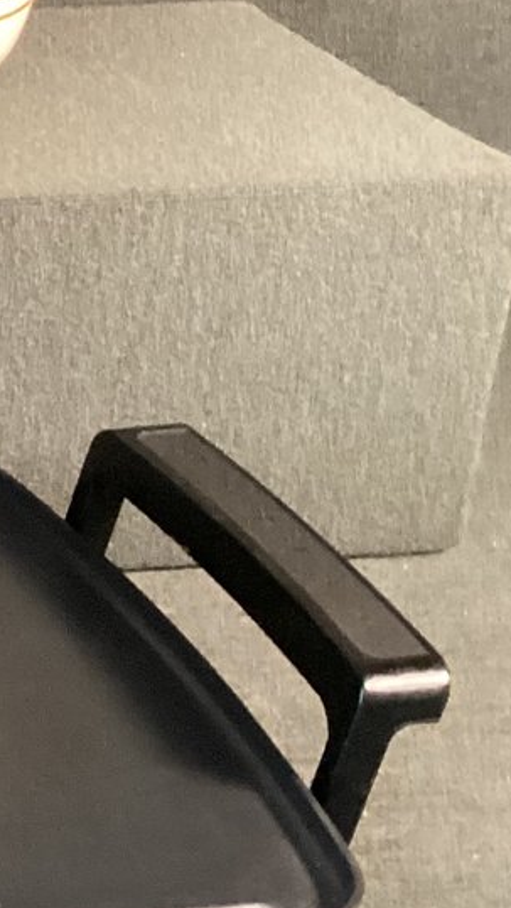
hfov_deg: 10.8
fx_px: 2286
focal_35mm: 95
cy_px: 262
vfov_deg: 22.3
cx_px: -711
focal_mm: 3.3
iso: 320
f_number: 2.4
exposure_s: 1/60
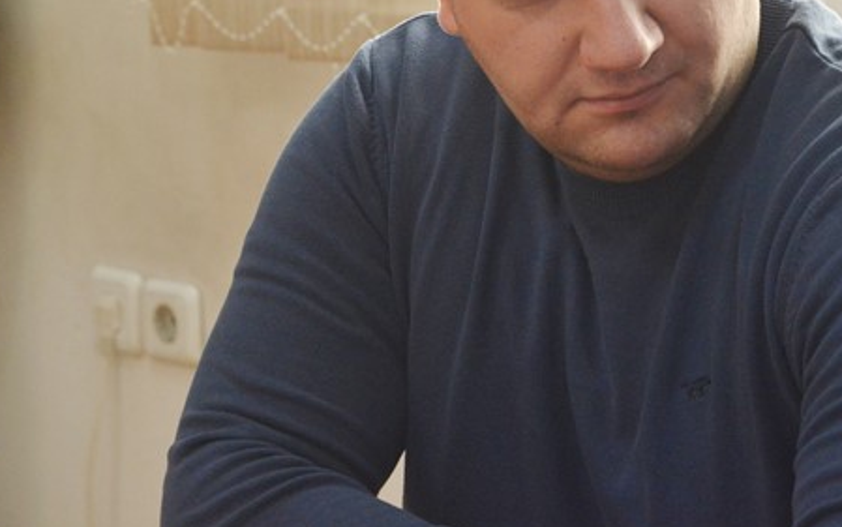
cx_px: 474
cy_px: 44
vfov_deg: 5.8
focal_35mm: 227
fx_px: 5211
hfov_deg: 9.2
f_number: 8
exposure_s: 1/250
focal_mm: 122
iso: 4000
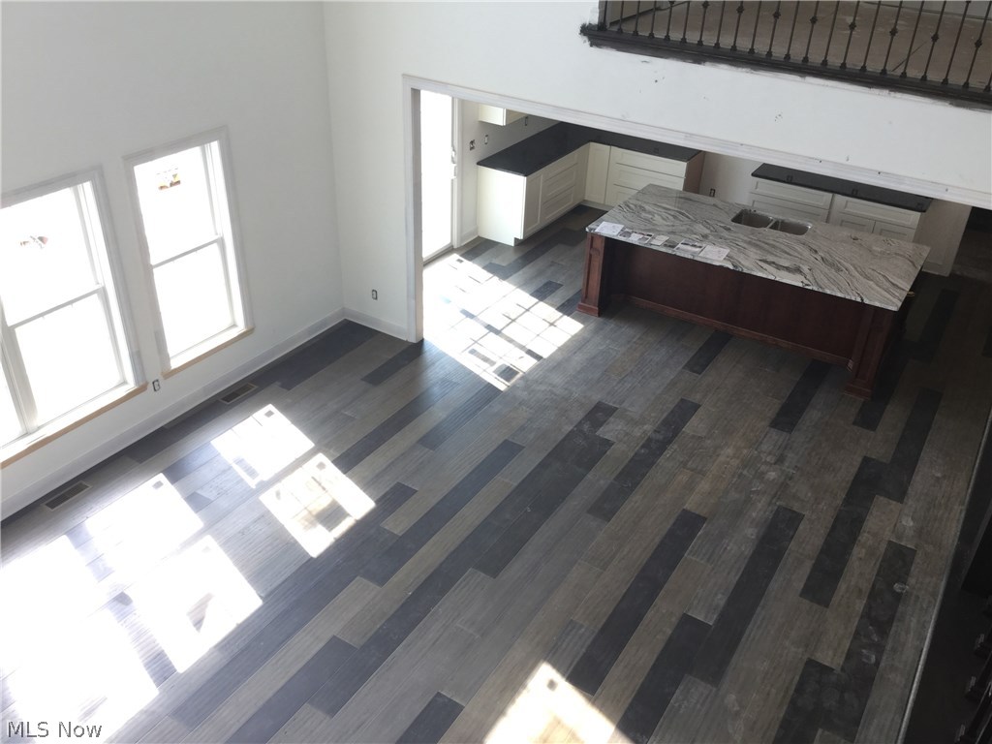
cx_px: 496
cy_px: 372
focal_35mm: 31
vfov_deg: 45.4
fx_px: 888
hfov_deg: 58.4
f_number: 2.4
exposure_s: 1/60
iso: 25
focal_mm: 3.3
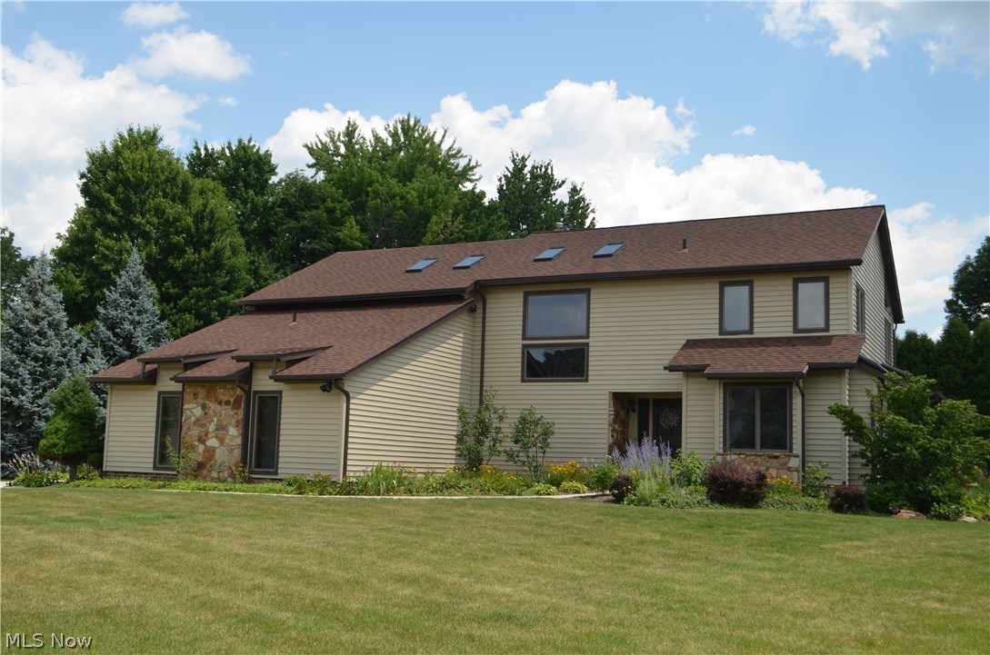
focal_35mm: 36
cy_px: 328
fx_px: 988
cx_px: 495
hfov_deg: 53.2
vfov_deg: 36.7
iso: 100
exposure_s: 1/200
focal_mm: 24
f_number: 9
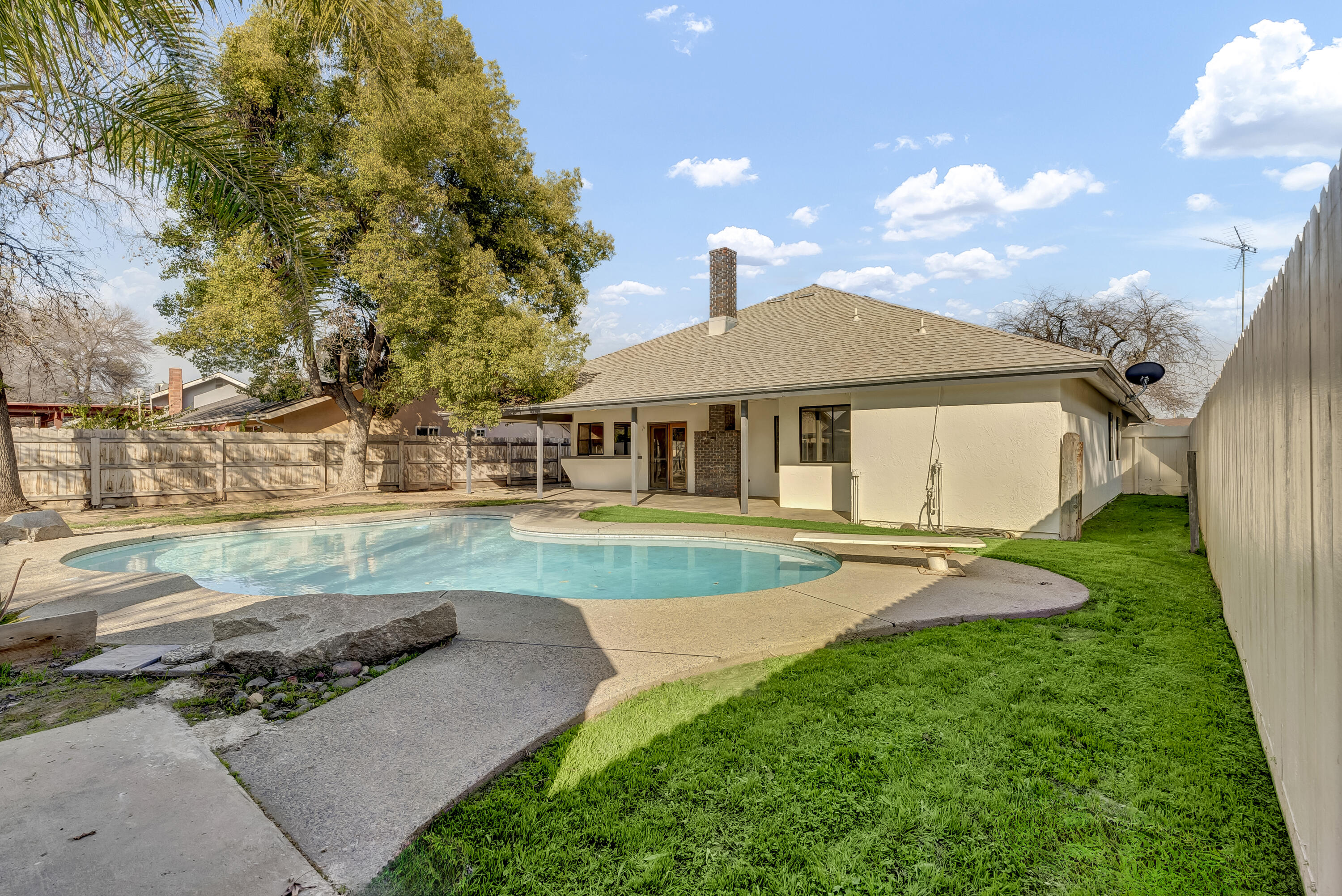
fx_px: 597
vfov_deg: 73.8
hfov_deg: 96.7
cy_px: 448
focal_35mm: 16
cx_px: 671
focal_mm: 16
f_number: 9
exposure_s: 1/160
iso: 80
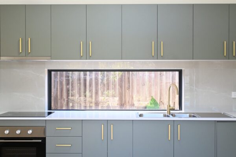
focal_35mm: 50
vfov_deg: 27.3
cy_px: 78
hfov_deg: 40.0
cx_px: 118
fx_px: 324
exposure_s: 1/125
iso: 1100
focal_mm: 33
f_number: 5
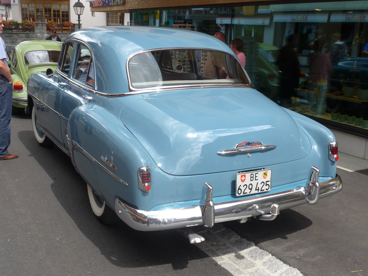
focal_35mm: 42
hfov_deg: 44.8
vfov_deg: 34.4
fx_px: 447
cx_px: 187
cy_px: 140
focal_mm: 8.4
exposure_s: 1/500
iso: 80
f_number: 2.8
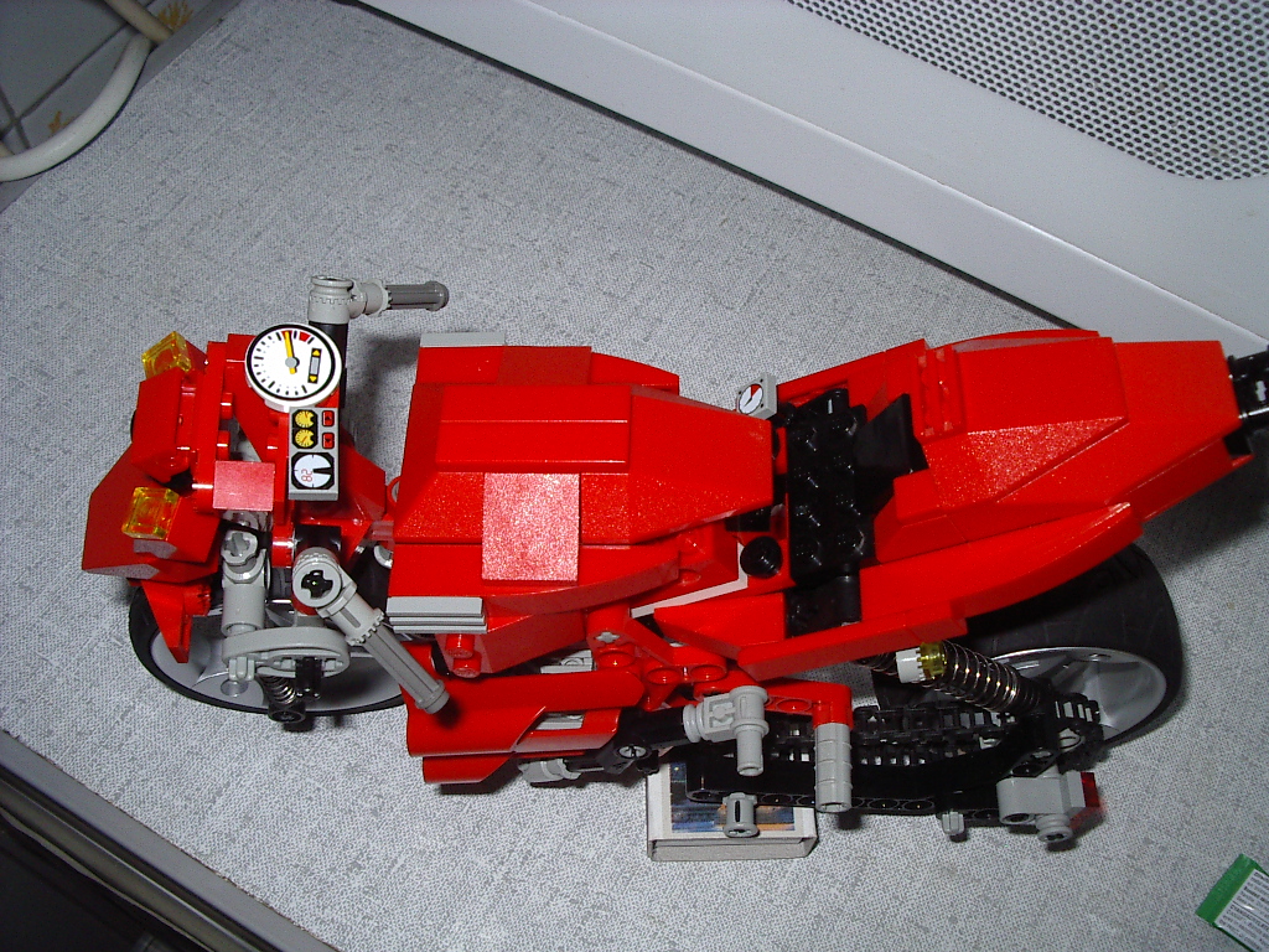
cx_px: 634
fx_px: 1393
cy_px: 476
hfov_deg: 49.0
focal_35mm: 38
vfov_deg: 37.7
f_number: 4.8
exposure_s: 1/60
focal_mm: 5.8
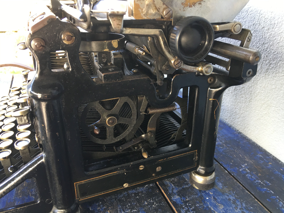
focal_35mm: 29
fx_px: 238
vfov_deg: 48.2
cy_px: 106
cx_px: 142
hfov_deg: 61.7
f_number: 2.2
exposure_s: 1/17
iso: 32
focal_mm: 4.15
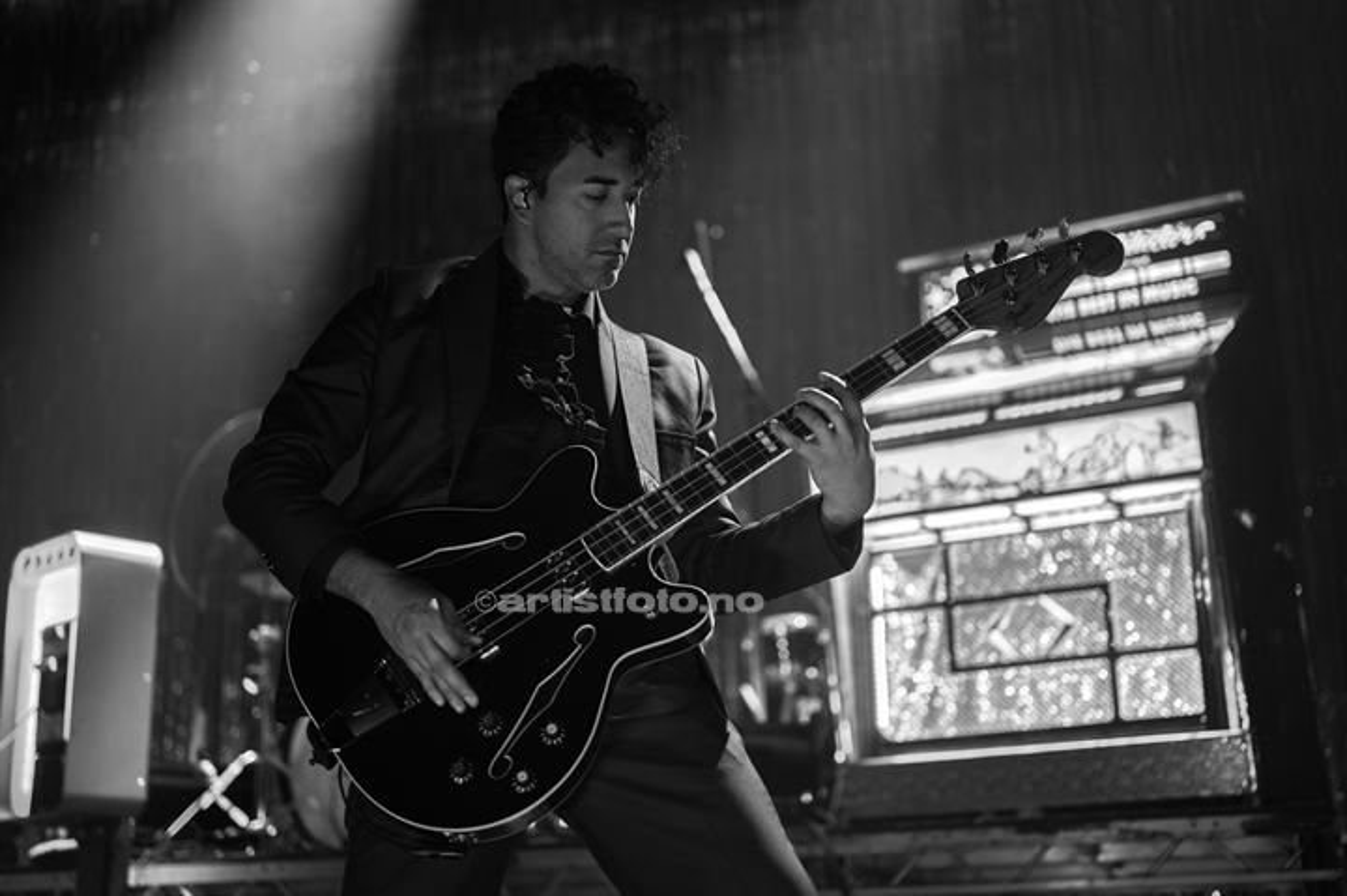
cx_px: 674
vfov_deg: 27.0
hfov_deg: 39.6
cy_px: 448
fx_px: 1869
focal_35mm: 50
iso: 640
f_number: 1.8
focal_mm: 50
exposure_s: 1/320
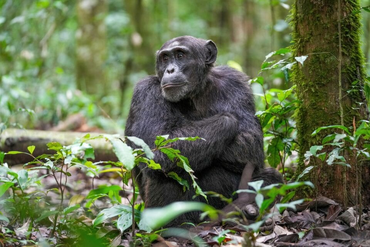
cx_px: 185
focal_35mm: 115
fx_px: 1182
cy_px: 124
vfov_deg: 11.9
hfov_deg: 17.8
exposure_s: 1/80
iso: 2500
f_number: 2.8
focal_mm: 115
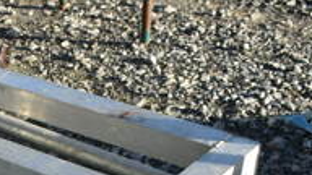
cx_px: -5
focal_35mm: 90
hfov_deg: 22.7
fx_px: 745
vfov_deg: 12.3
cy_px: 316
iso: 100
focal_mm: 18
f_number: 6.3
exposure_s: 1/160
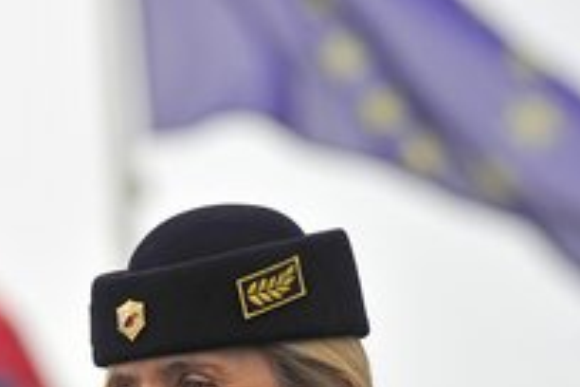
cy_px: 287
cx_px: 119
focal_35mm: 490
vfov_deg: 2.8
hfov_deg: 4.2
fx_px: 7894
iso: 500
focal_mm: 200
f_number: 5
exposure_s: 1/1000
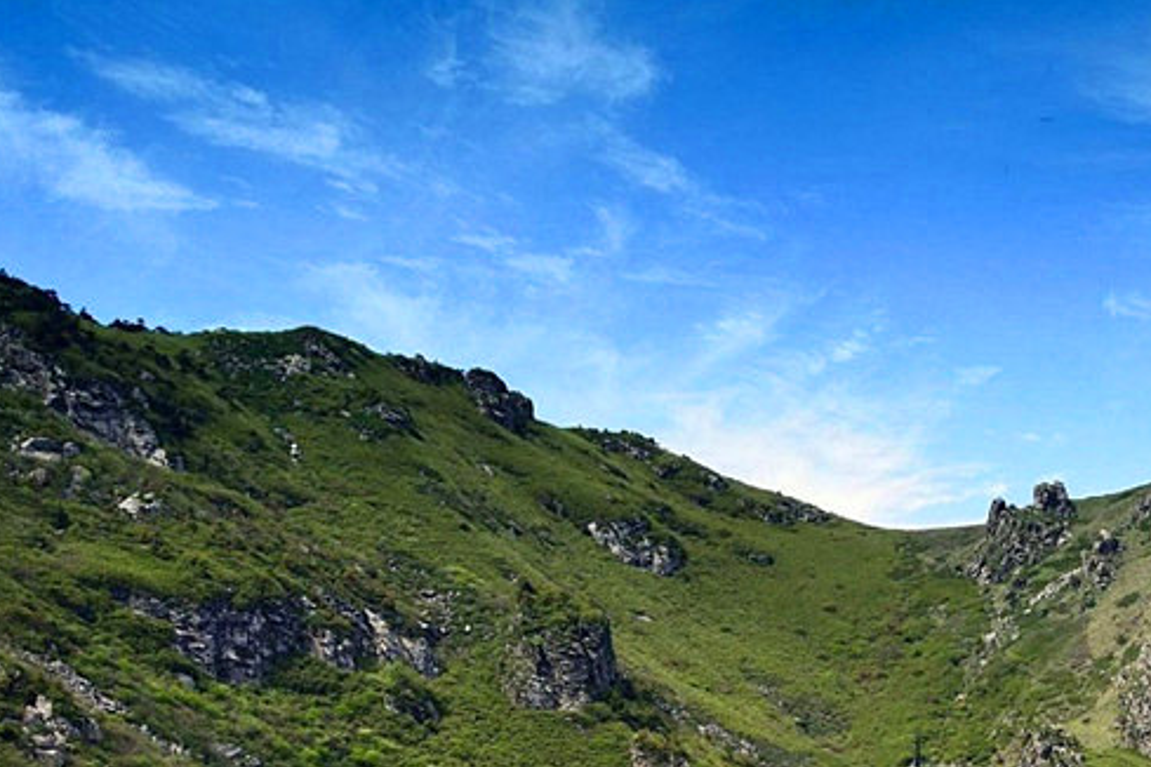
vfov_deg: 25.1
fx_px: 1694
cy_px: 598
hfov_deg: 33.9
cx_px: 1180
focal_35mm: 53
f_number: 9
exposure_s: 1/60
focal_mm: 24
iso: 100
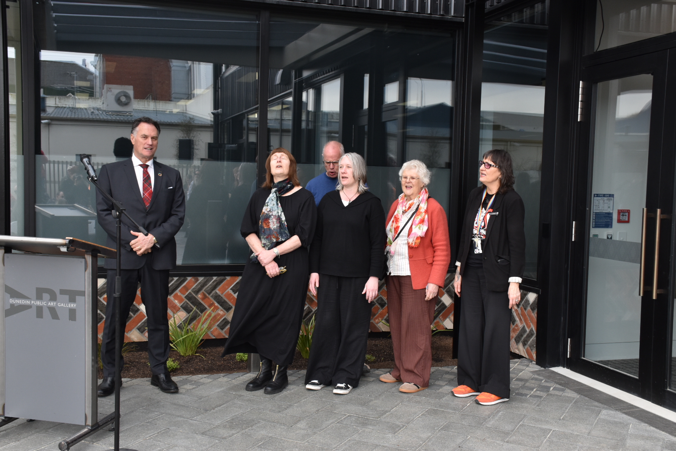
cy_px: 226
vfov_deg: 34.2
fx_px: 732
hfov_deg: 49.6
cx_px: 338
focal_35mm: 39
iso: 400
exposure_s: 1/200
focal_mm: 26
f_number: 8
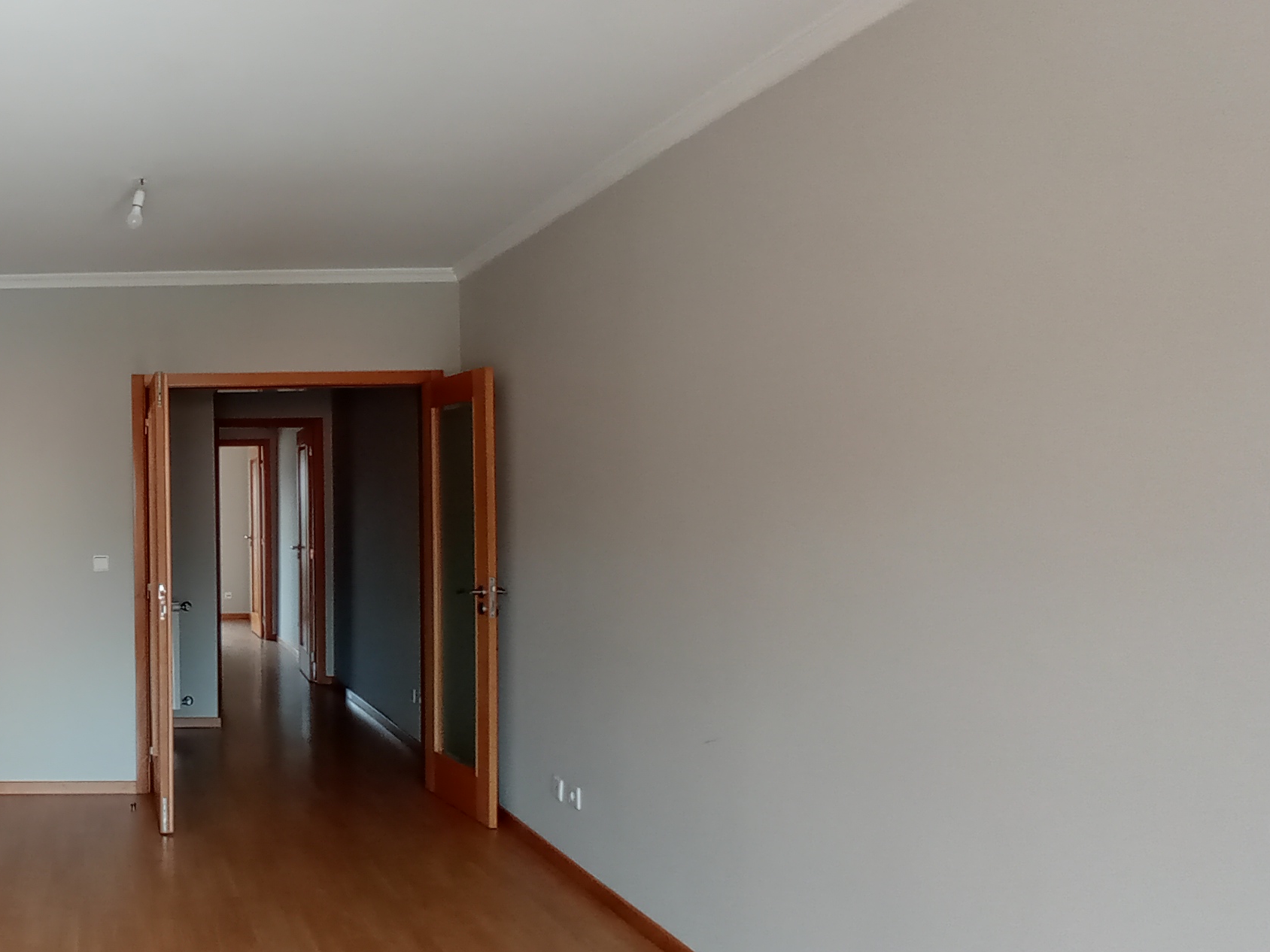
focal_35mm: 29
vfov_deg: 48.2
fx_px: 1064
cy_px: 523
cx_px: 74
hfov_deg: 52.3
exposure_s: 1/50
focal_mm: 1.65
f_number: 2.2
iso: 143
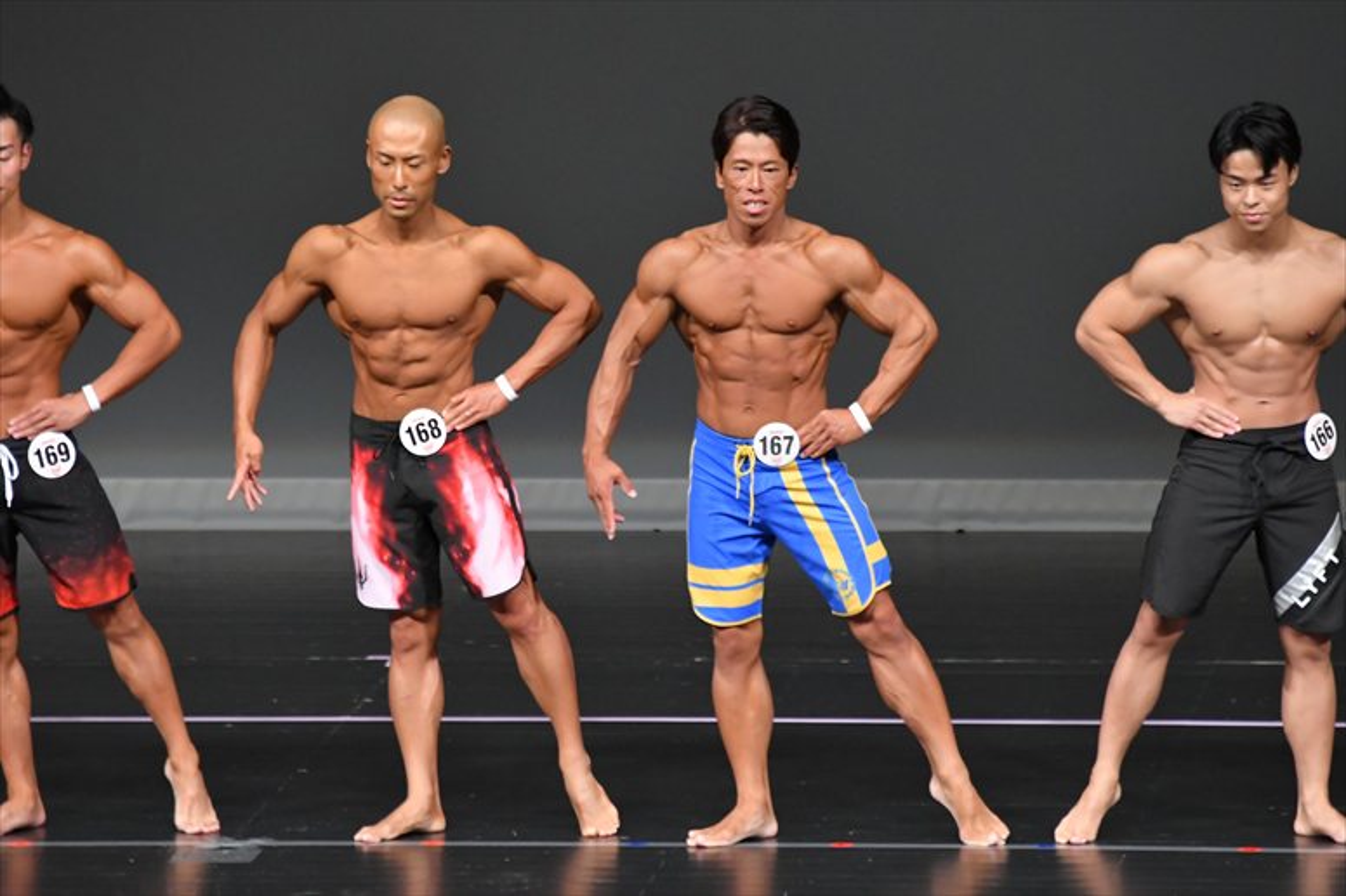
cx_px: 673
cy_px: 448
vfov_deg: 3.7
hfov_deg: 5.5
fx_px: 14014
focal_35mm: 375
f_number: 5.6
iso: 4000
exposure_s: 1/400
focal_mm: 250
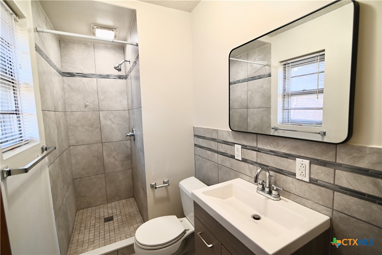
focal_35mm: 16
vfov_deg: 73.8
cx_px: 191
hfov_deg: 96.7
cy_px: 128
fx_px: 170
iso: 640
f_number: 2.8
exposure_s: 1/100
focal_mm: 16
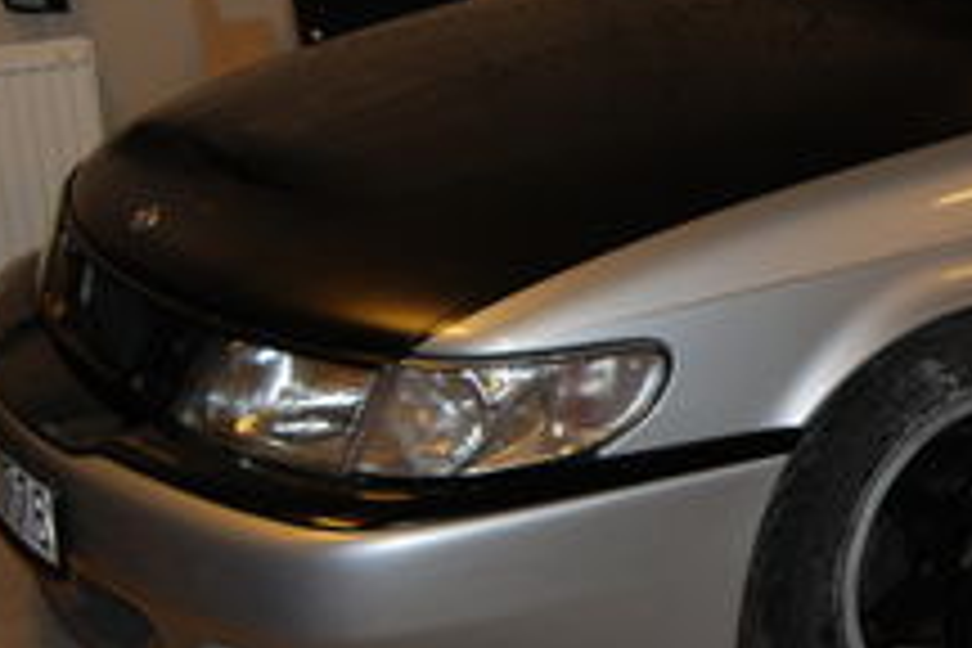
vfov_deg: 17.1
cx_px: 1012
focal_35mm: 80
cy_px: 320
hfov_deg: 24.0
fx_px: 2160
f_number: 3.5
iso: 200
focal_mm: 18
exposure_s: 1/60
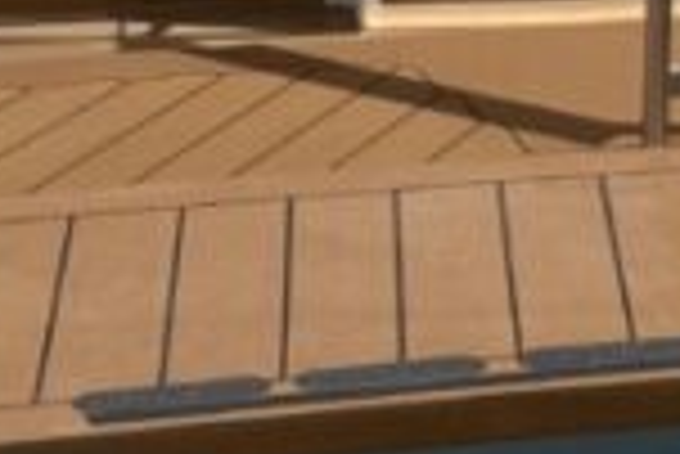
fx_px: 3460
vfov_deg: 7.3
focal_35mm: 183
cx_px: 937
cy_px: -315
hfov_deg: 10.9
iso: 50
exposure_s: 1/10101
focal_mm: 5.96
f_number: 1.6
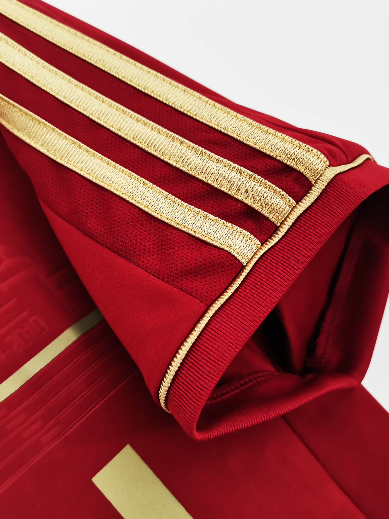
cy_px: 257
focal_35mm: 35
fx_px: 524
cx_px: 208
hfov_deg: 40.7
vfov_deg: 52.6
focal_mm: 5.58
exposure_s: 1/120
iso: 250
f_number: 1.8
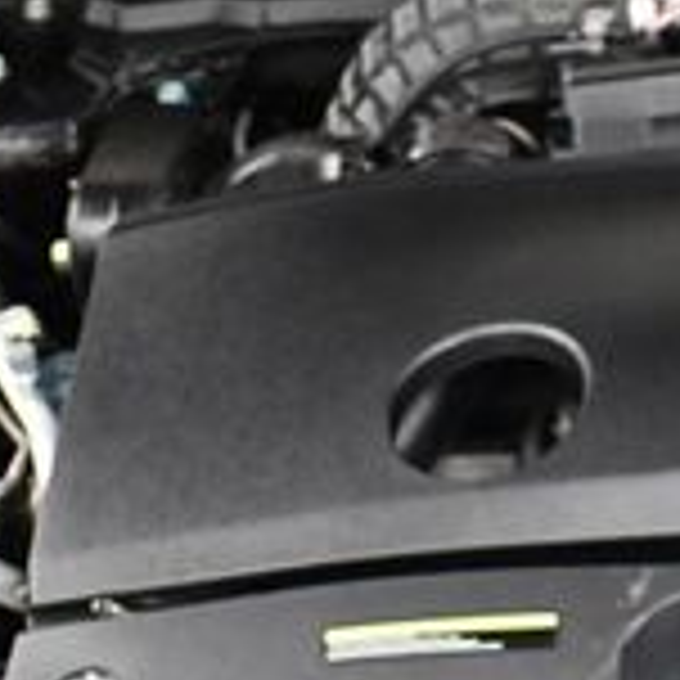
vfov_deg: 13.4
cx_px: 941
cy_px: 432
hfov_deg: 12.9
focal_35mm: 130
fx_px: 2889
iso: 3200
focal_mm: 18
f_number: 3.5
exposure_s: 1/100
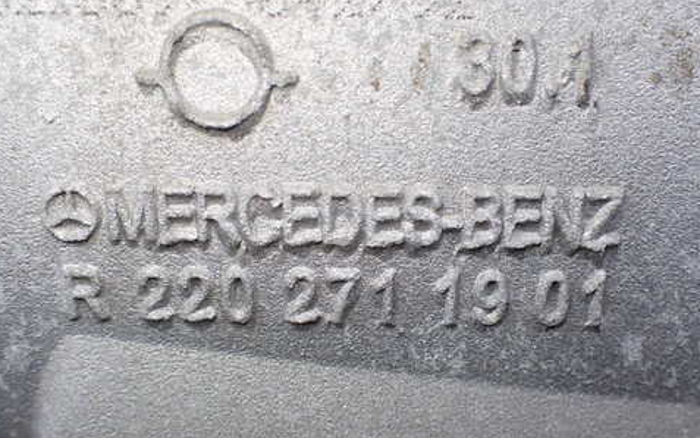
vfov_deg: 32.0
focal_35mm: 40
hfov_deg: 49.3
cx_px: 354
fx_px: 763
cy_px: 244
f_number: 2.3
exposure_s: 1/125
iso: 100
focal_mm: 5.4
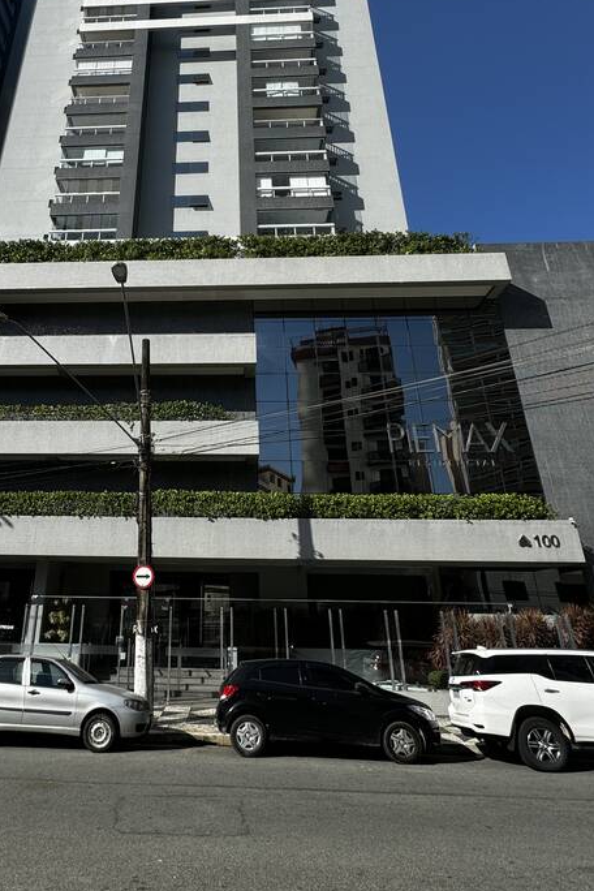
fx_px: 569
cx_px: 189
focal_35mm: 23
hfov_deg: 53.8
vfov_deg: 75.5
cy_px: 373
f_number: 2.2
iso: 50
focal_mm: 2.22
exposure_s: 1/1567
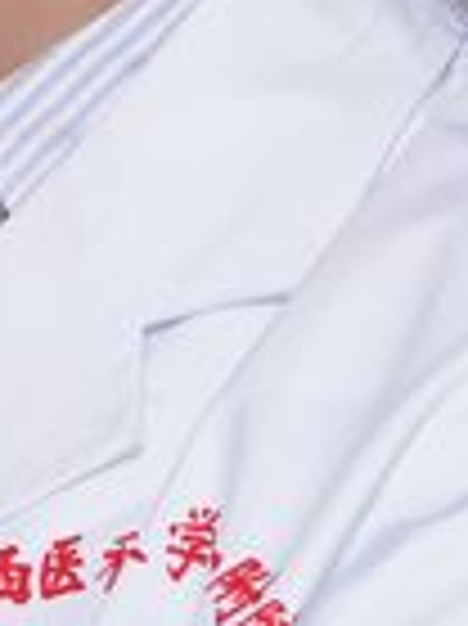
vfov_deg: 2.8
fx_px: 12746
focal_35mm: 706
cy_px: 1250
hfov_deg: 2.1
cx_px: 14
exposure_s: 1/160
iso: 100
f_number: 5.6
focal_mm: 85
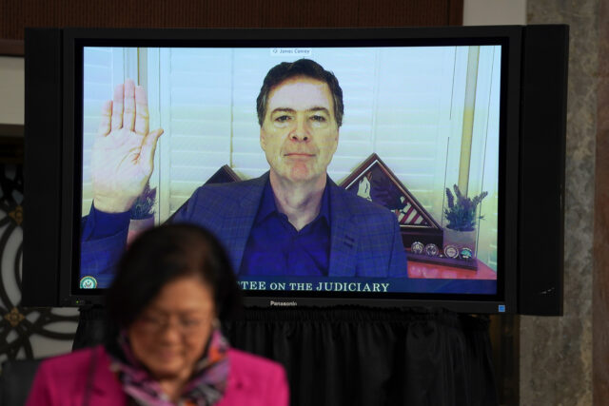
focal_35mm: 200
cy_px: 203
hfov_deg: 10.3
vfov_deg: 6.9
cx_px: 304
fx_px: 3384
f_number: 4
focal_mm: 200
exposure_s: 1/100
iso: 800
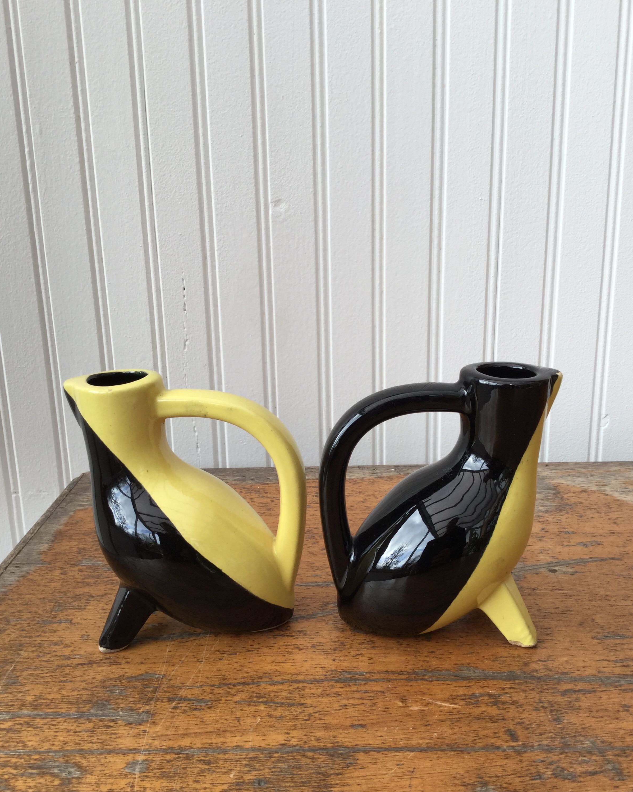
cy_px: 423
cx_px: 317
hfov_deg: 44.5
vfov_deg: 54.2
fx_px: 773
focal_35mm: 33
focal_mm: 3.3
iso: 25
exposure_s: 1/50
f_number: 2.4
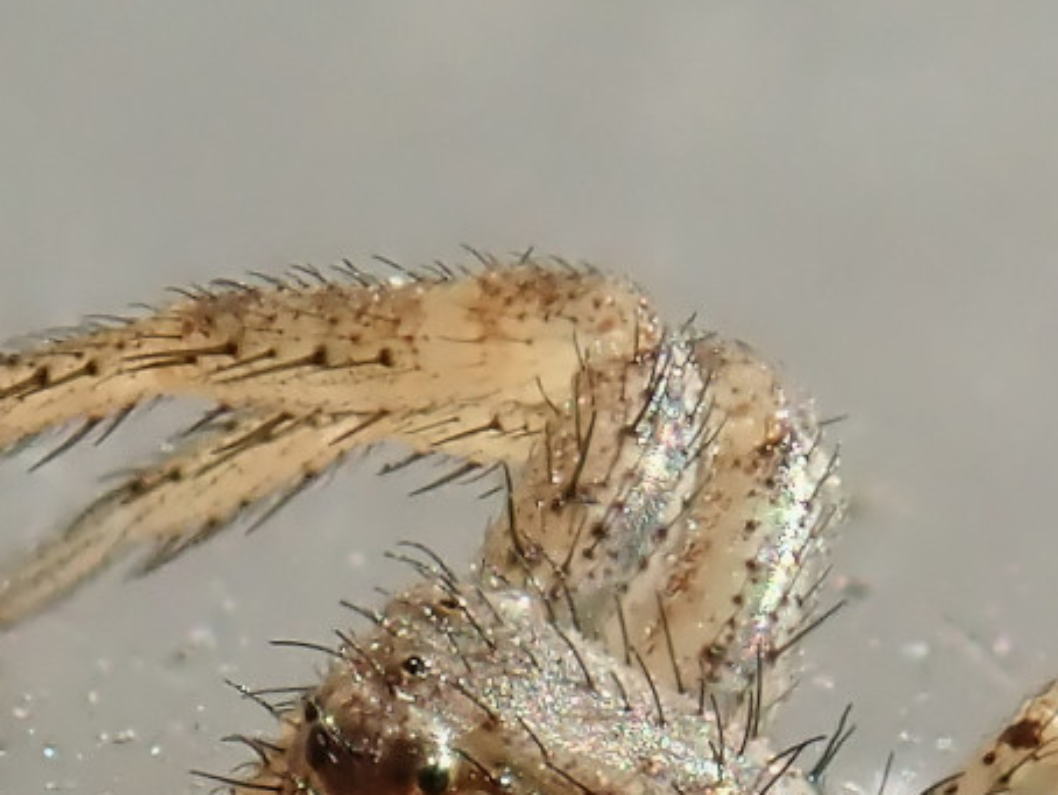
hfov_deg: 4.4
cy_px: 1364
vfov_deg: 3.3
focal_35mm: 451
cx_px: 170
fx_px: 13792
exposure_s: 1/500
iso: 160
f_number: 6.3
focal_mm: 18
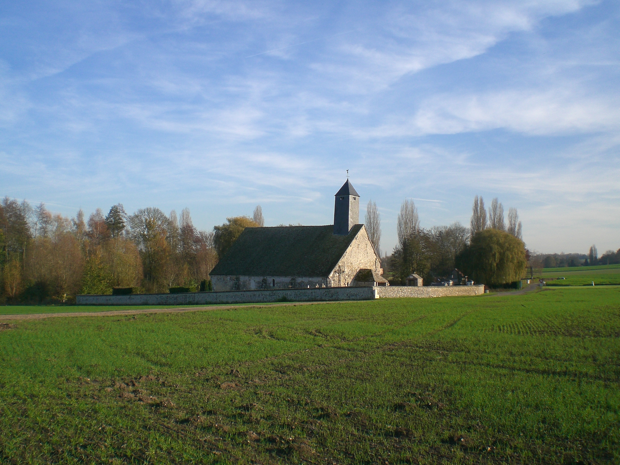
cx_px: 310
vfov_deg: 37.7
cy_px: 232
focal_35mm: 38
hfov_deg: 49.0
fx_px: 681
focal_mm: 6.3
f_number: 4.4
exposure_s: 1/250
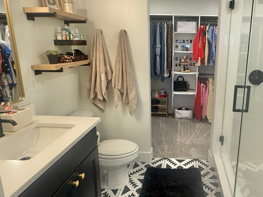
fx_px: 190
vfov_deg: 54.7
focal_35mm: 25
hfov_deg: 67.1
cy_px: 86
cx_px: 180
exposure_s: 1/120
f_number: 2.2
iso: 200
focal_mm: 2.22
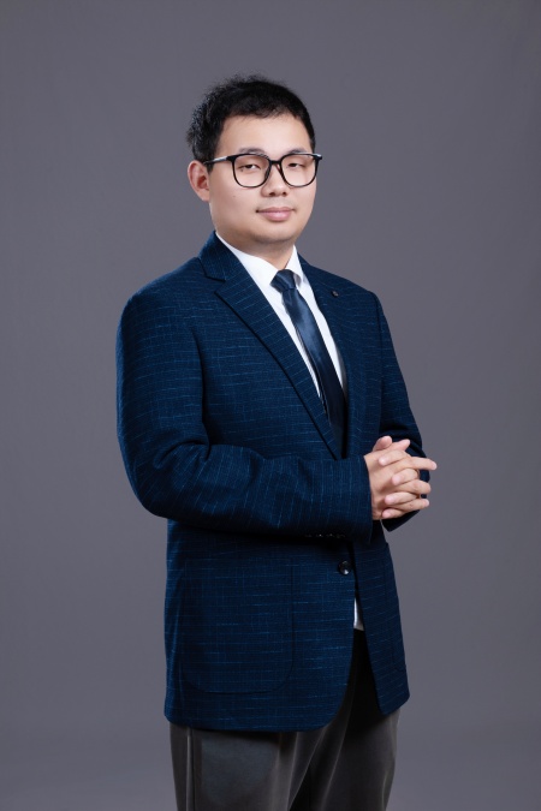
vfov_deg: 23.9
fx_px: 1916
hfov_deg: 16.1
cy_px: 406
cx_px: 270
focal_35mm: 85
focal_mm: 85
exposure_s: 1/125
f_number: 11
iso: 100
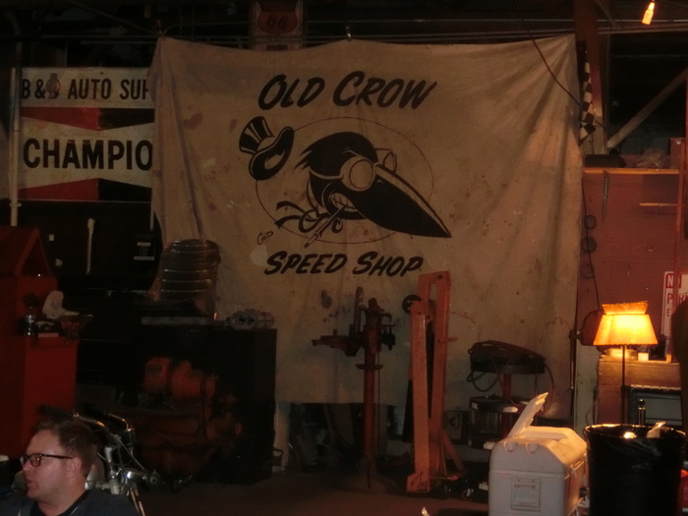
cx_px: 344
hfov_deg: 27.8
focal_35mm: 70
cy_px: 258
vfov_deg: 21.0
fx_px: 1391
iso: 800
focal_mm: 12.1
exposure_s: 1/15
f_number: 4.7
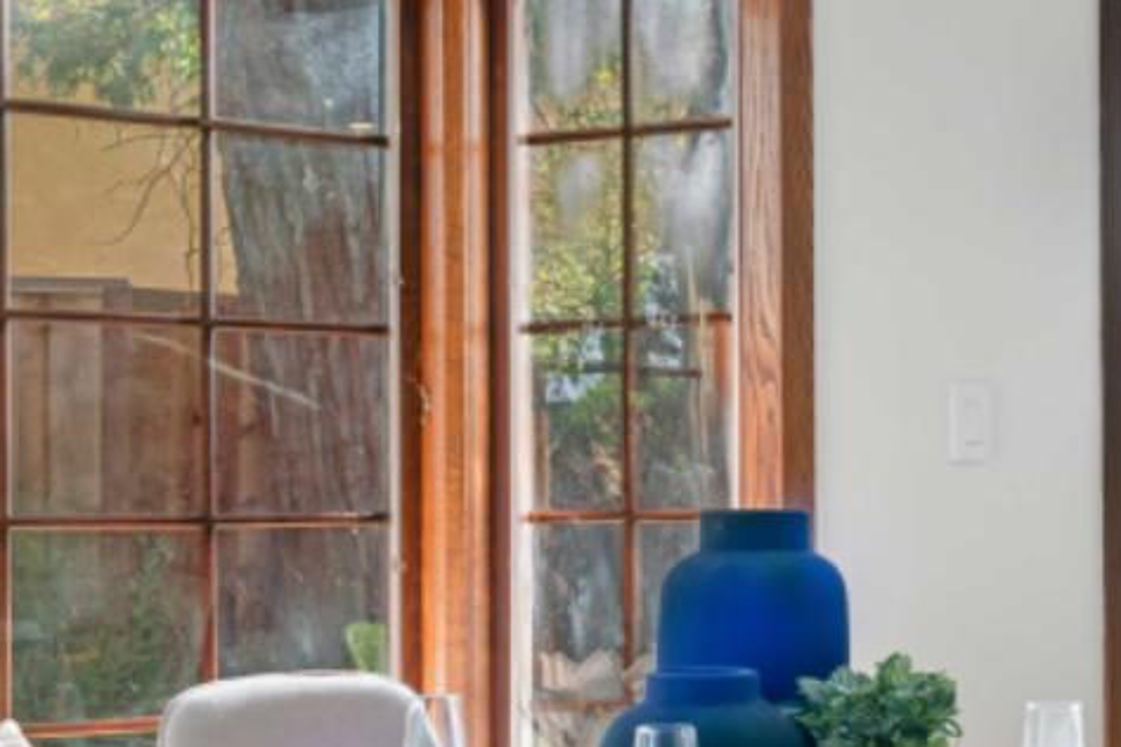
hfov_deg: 26.0
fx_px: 2366
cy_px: 482
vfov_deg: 17.9
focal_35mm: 76
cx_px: 960
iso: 250
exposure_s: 1/3
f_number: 14
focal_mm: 24
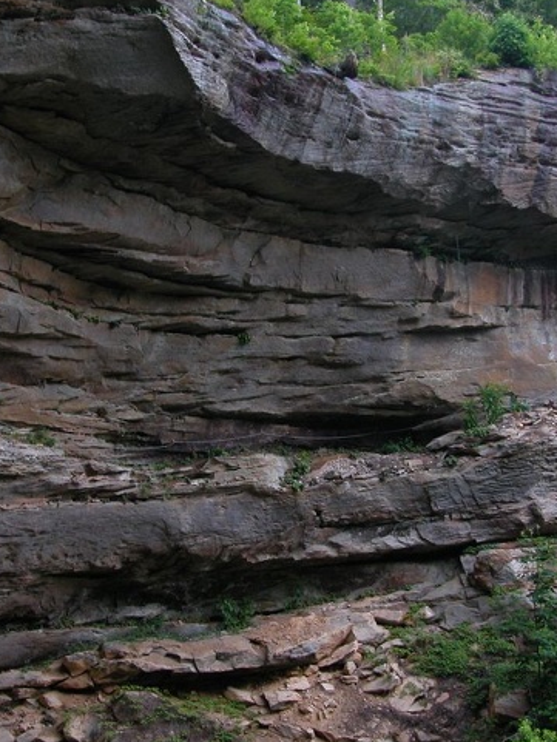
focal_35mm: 56
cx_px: 230
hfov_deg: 26.1
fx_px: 1201
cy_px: 398
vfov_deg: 34.3
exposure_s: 1/60
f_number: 2.8
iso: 100
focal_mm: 8.9
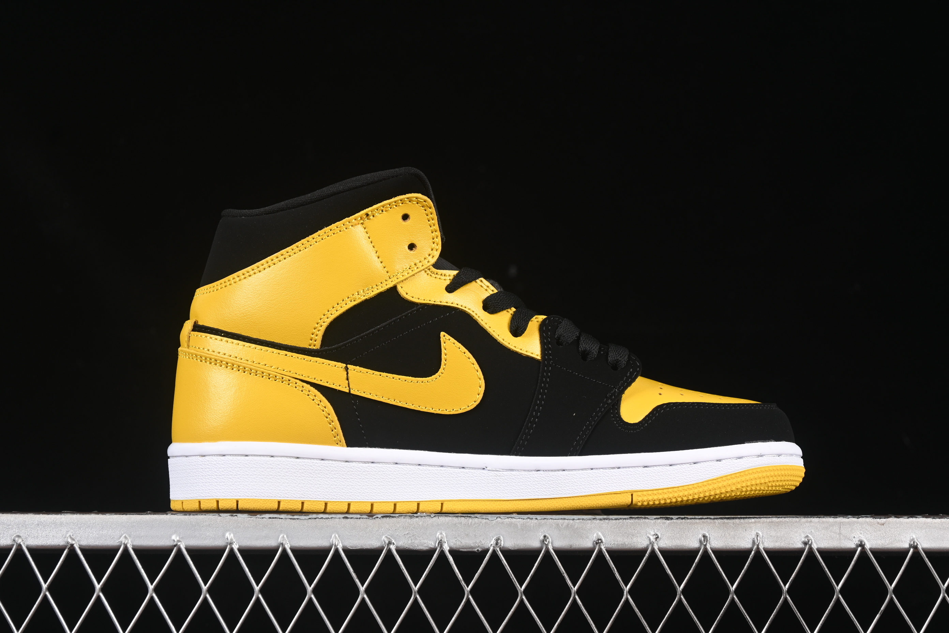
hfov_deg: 27.0
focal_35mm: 75
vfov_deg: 18.2
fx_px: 1977
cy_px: 316
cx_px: 474
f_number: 6.3
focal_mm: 50
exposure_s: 1/60
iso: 160
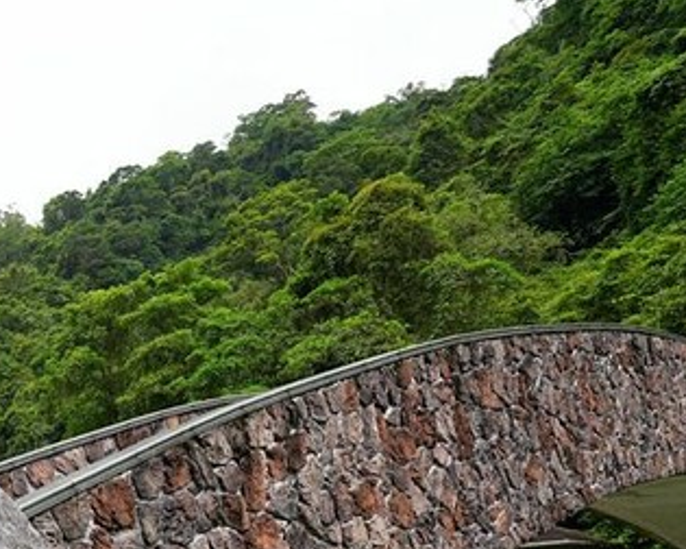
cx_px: -152
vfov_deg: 32.2
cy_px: 545
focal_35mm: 43
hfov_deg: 33.9
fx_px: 873
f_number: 4
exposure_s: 1/60
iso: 160
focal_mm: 17
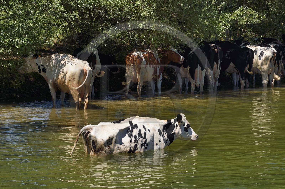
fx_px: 1147
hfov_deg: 14.2
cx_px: 142
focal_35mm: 145
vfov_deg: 9.4
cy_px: 94
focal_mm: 145
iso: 200
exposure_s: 1/250
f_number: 13
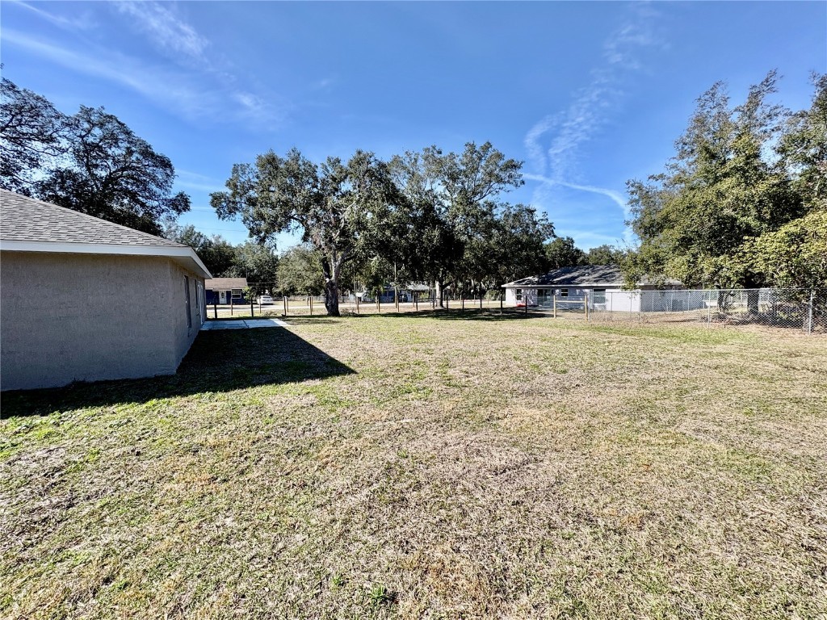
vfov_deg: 85.7
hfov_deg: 102.1
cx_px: 414
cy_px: 310
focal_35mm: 14
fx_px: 334
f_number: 2.2
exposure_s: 1/1094
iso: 40
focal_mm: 2.22
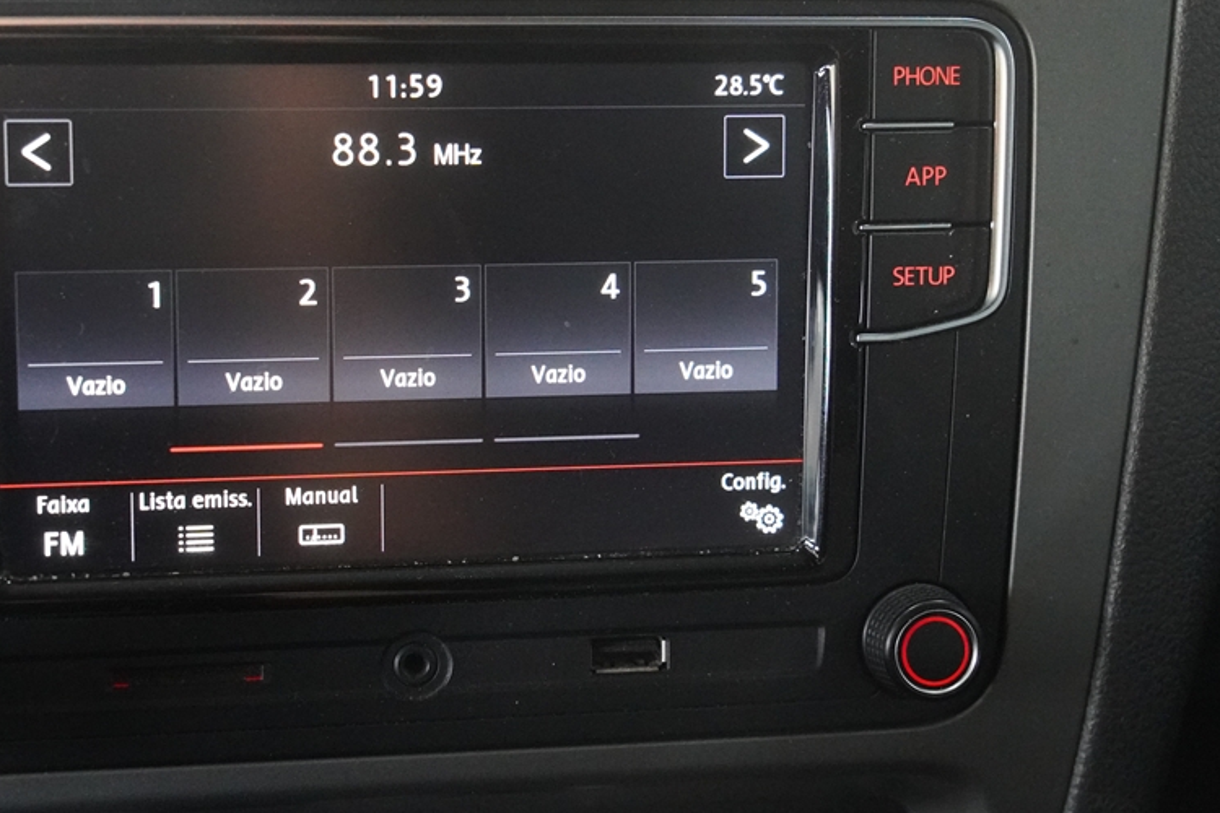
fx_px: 2429
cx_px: 496
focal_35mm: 72
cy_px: 341
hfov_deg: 28.1
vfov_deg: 19.0
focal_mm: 35
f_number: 2.8
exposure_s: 1/160
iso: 6400
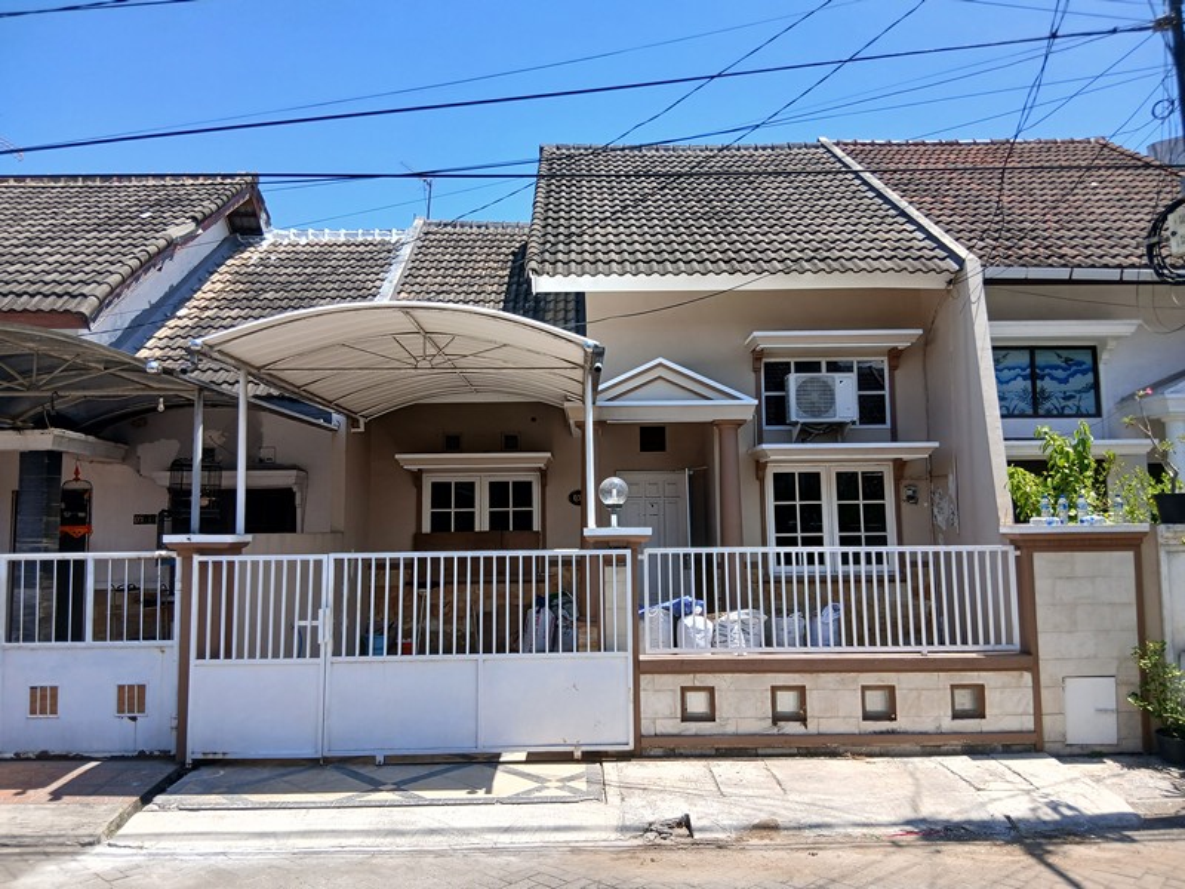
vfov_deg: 53.1
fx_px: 890
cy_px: 444
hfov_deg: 67.3
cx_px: 592
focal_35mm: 26
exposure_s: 1/342
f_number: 1.8
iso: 20
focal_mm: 3.98
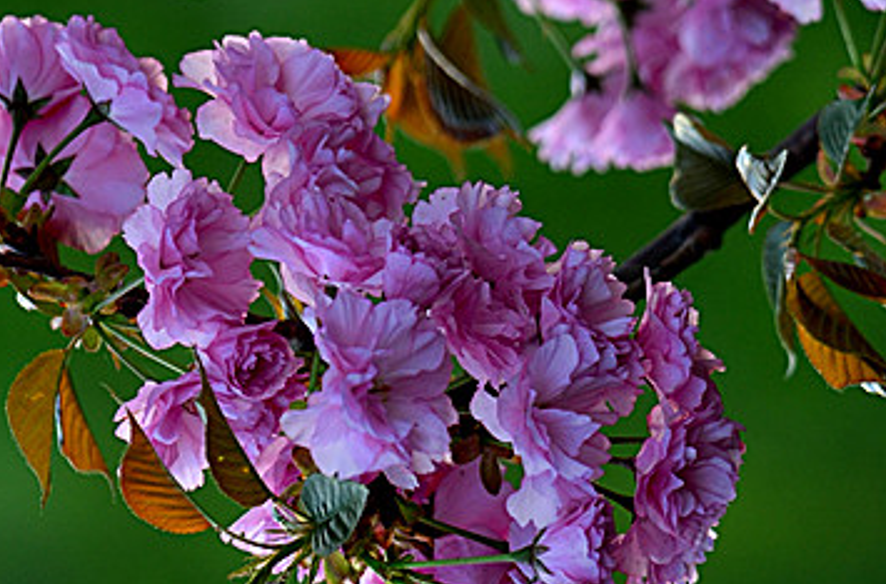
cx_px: 606
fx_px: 10791
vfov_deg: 3.1
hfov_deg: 4.7
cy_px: 231
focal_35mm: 440
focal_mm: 130
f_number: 4
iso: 200
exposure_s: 1/80
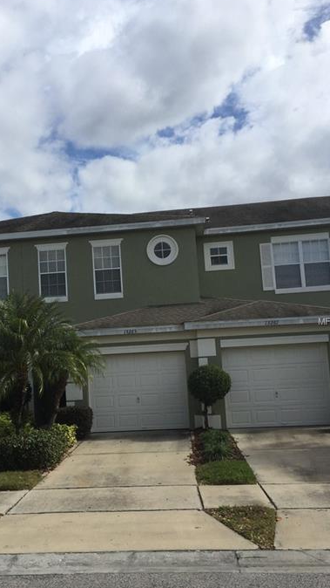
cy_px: 322
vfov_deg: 55.2
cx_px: 107
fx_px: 560
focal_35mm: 36
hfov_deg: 32.5
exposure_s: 1/2475
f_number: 2.2
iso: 32
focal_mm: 4.15
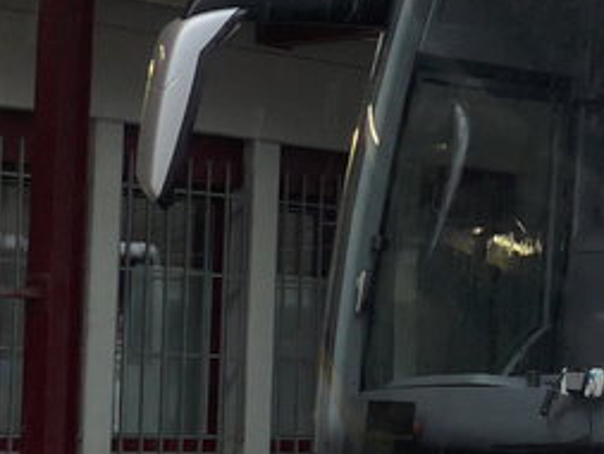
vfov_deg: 10.1
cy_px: 160
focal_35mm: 147
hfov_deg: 12.0
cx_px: 1196
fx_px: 2566
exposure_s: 1/125
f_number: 2.8
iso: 125
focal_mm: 6.5
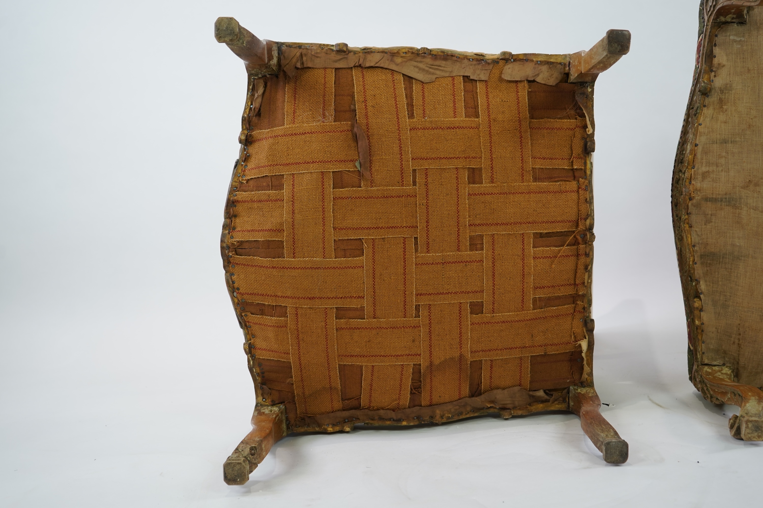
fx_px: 911
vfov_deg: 31.2
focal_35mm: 43
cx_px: 382
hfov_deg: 45.4
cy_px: 254
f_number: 4.5
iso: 320
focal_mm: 43
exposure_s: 1/60
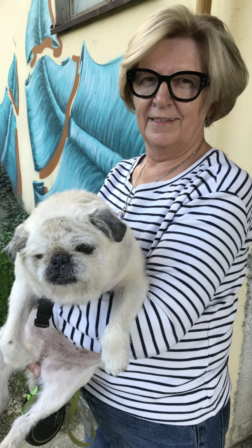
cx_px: 93
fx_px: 368
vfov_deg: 62.6
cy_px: 226
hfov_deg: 37.5
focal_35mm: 31
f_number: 1.8
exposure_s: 1/100
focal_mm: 3.99
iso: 40
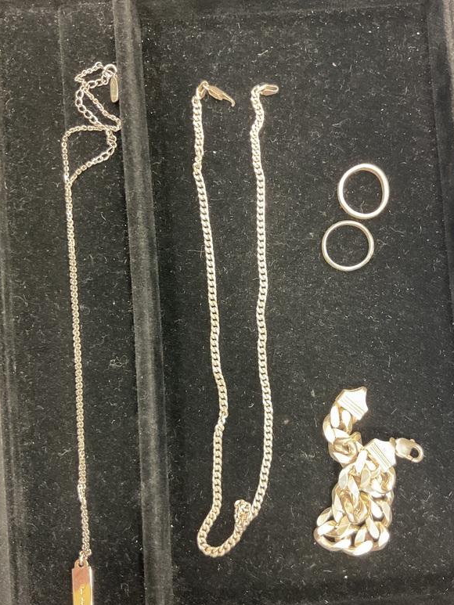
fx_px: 559
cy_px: 321
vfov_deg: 56.8
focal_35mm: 32
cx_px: 248
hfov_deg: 44.1
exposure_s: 1/25
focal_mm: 3
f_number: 1.8
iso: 250
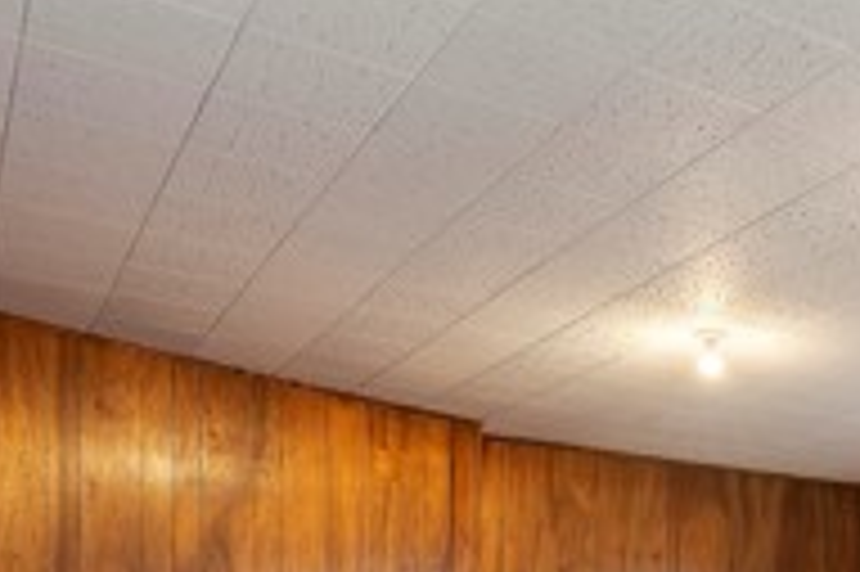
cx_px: 878
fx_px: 1122
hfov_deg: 37.1
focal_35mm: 47
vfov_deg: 25.7
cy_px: 685
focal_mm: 14
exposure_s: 1/1.67
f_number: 10
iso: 500
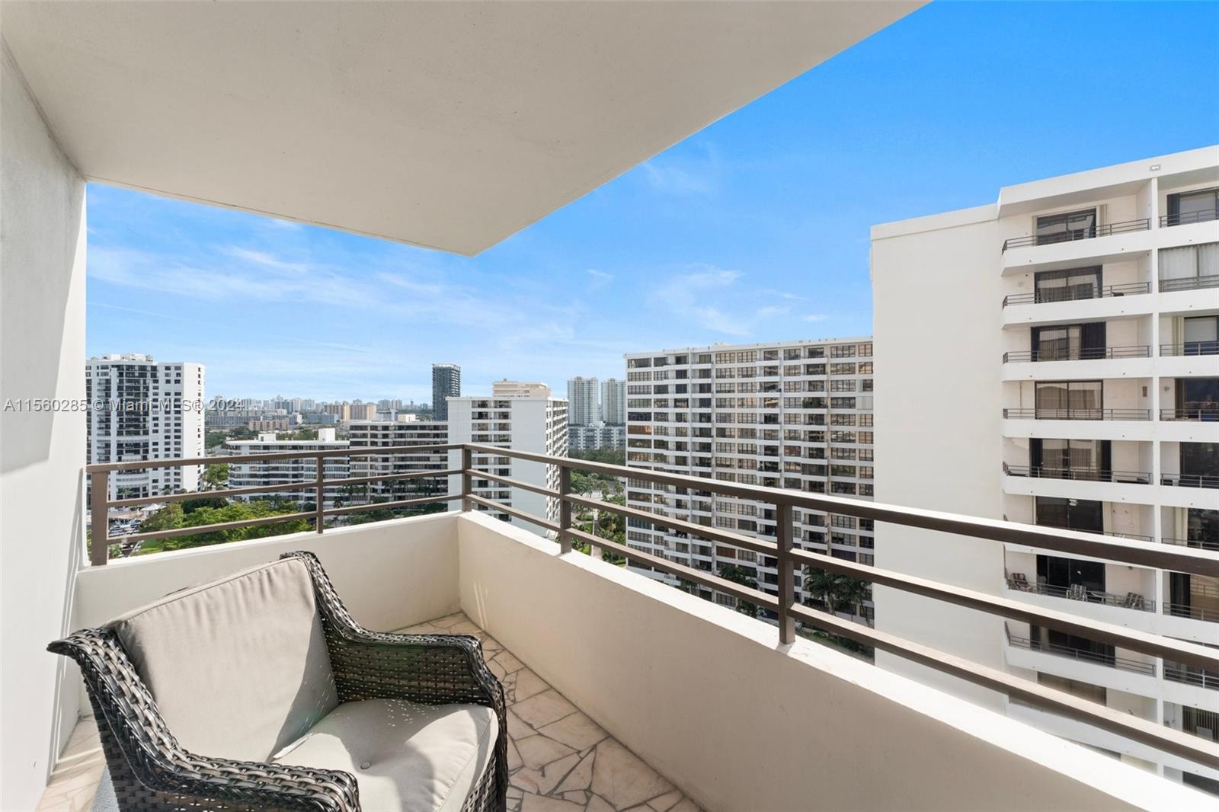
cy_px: 406
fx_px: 474
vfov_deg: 81.2
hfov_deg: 104.3
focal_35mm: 14
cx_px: 610
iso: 100
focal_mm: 14
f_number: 11
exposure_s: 1/15
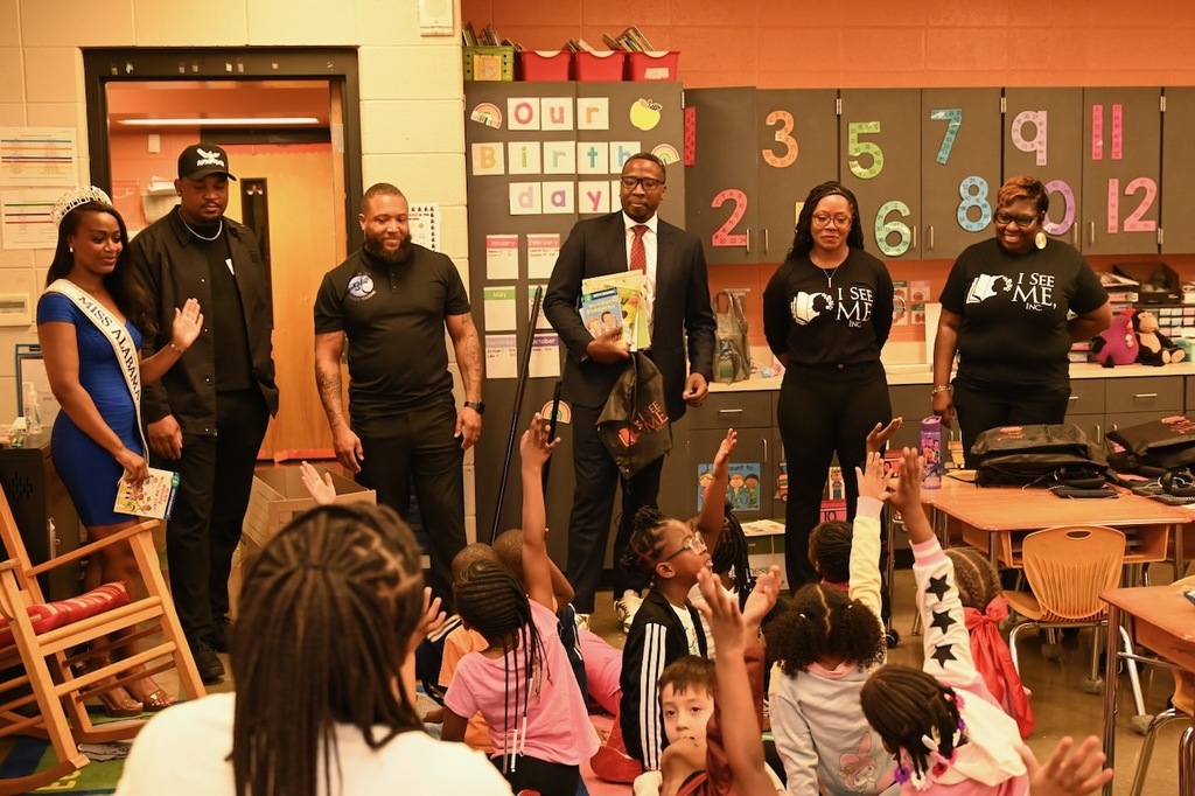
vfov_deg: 29.8
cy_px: 398
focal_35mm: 45
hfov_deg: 43.6
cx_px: 598
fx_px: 1493
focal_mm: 45
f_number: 4.5
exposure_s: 1/160
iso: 3200
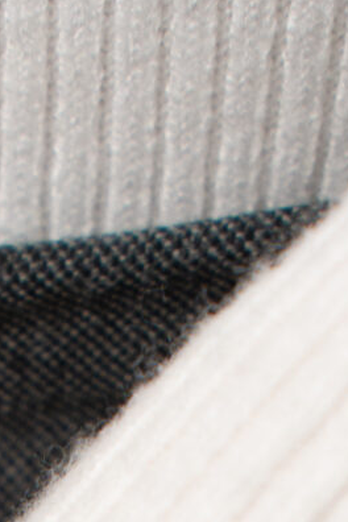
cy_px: 1652
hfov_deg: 2.8
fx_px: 7032
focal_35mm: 485
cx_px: -134
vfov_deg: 4.1
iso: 500
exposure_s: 1/320
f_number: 5.6
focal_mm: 75
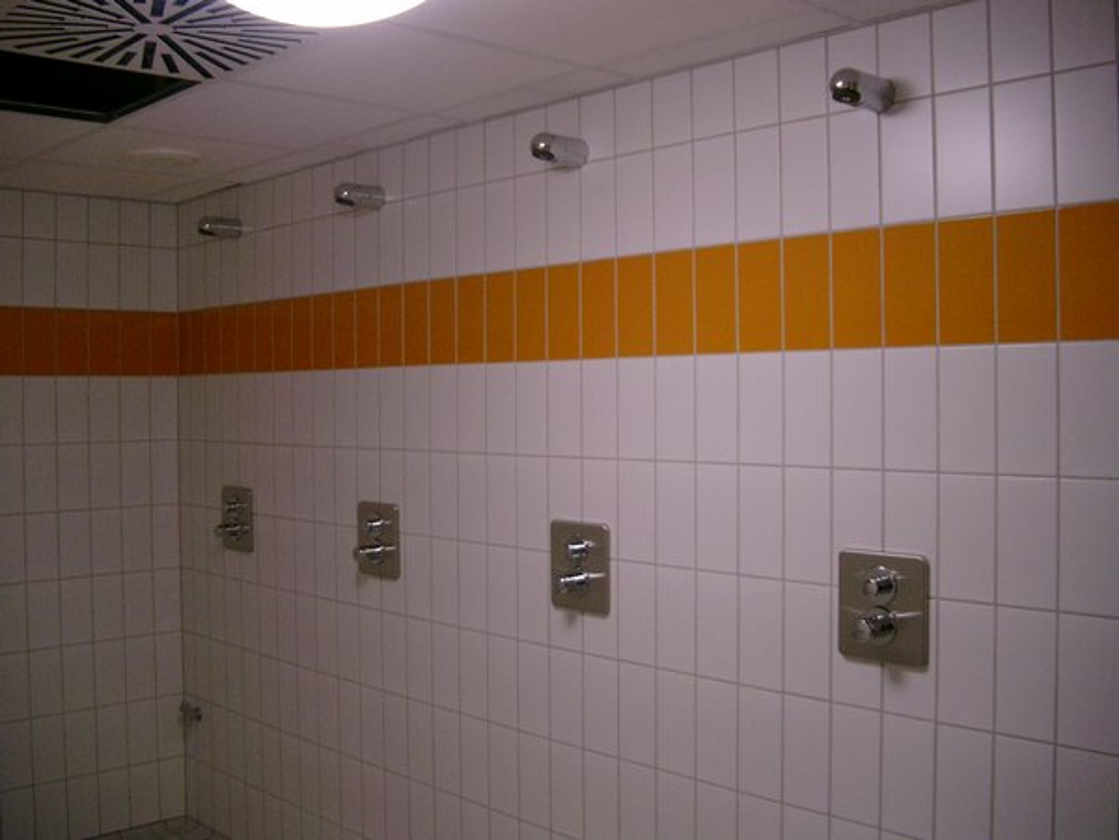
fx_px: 1196
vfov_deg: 38.7
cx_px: 560
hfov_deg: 50.1
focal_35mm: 37
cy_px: 420
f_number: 2.6
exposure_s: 1/100
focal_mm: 7.6
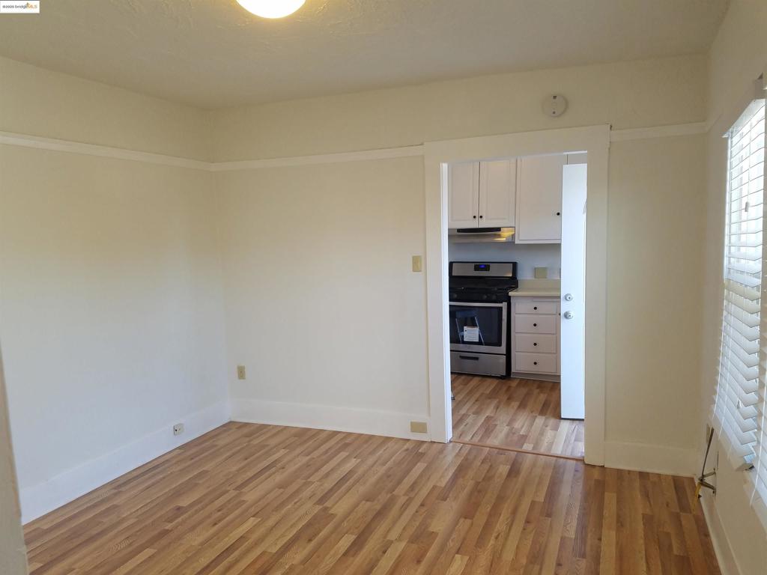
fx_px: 576
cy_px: 288
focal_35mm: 26
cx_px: 384
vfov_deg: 53.1
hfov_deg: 67.3
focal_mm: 4.2
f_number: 1.7
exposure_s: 1/60
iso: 64
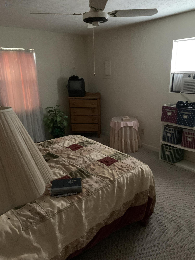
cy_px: 130
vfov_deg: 67.3
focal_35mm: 26
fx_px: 195
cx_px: 98
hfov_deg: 53.1
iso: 800
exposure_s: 1/20
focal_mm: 4.25
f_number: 1.8
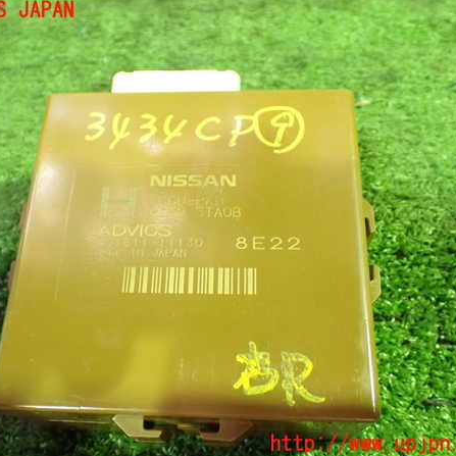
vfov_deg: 43.9
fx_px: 566
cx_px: 195
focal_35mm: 38
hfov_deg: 43.7
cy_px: 227
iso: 1600
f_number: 2.4
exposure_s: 1/30
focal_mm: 5.79
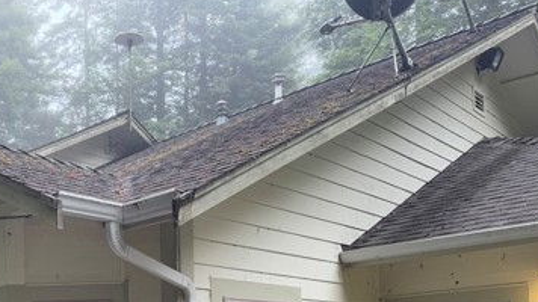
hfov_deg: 41.6
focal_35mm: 47
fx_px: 670
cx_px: 98
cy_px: 355
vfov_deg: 23.4
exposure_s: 1/121
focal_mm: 6.76
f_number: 1.78
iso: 100
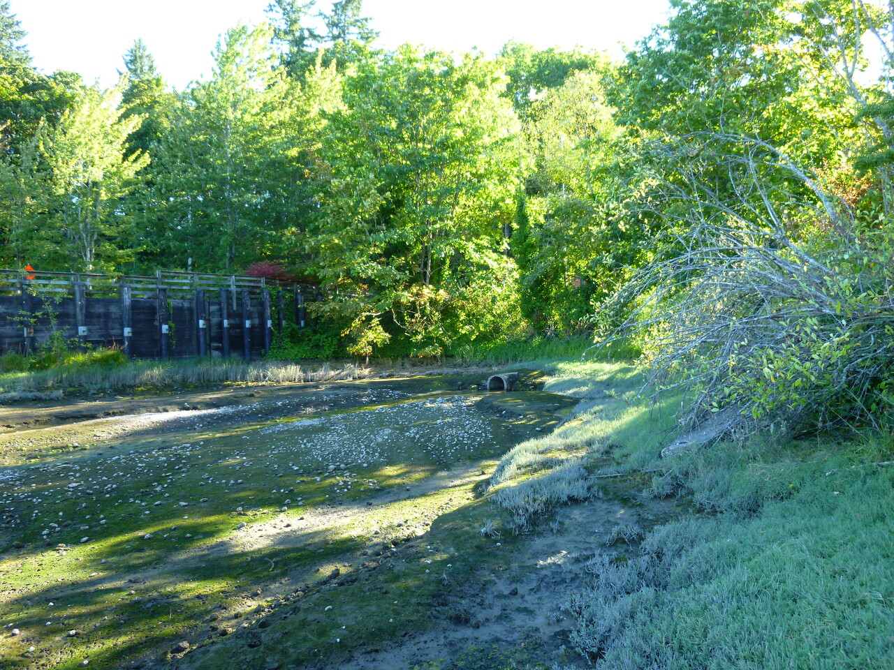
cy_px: 335
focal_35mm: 25
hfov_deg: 69.4
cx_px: 447
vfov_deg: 54.9
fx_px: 646
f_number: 3.3
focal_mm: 4.5
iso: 80
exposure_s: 1/40
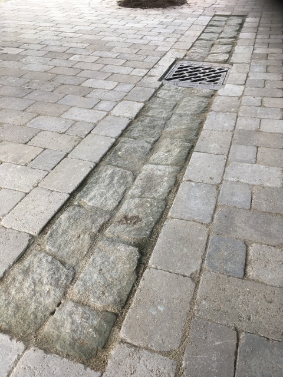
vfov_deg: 61.7
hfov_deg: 48.2
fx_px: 316
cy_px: 188
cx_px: 142
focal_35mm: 29
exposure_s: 1/100
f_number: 2.2
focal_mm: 4.15
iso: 25
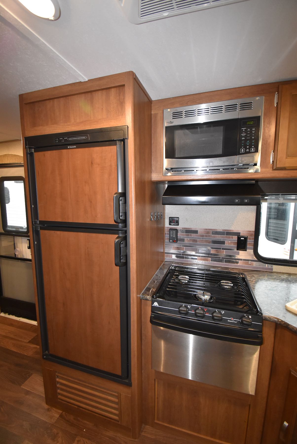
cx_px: 148
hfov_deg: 77.5
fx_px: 185
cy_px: 222
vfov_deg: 100.3
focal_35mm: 15
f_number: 4.5
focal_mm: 10
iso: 2000
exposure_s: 1/60
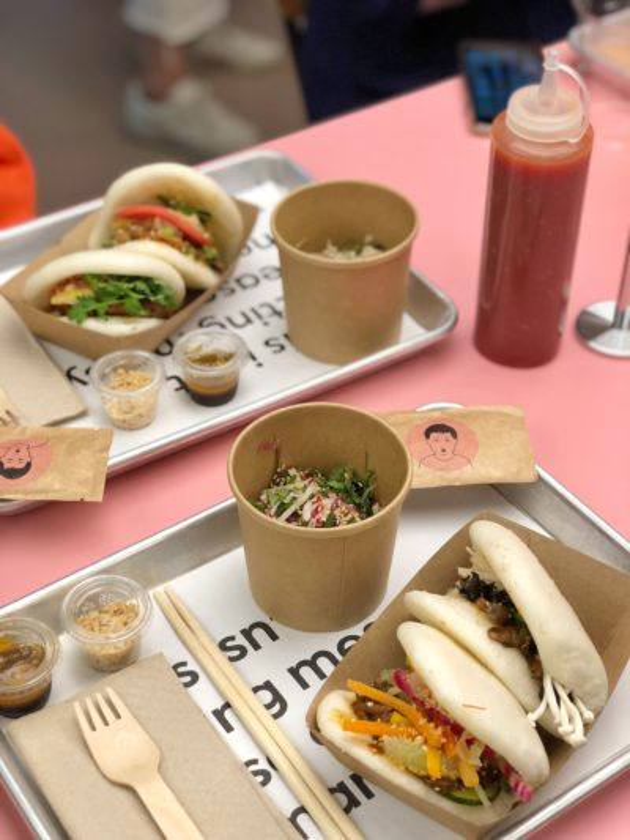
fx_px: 1383
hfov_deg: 25.7
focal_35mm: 57
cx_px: 315
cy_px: 420
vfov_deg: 33.8
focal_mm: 6.6
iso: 40
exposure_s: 1/50
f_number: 2.8
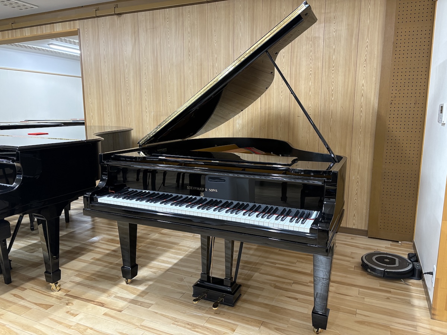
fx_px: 336
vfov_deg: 53.1
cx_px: 224
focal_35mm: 26
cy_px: 168
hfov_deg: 67.3
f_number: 1.6
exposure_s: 1/60
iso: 200
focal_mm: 5.96
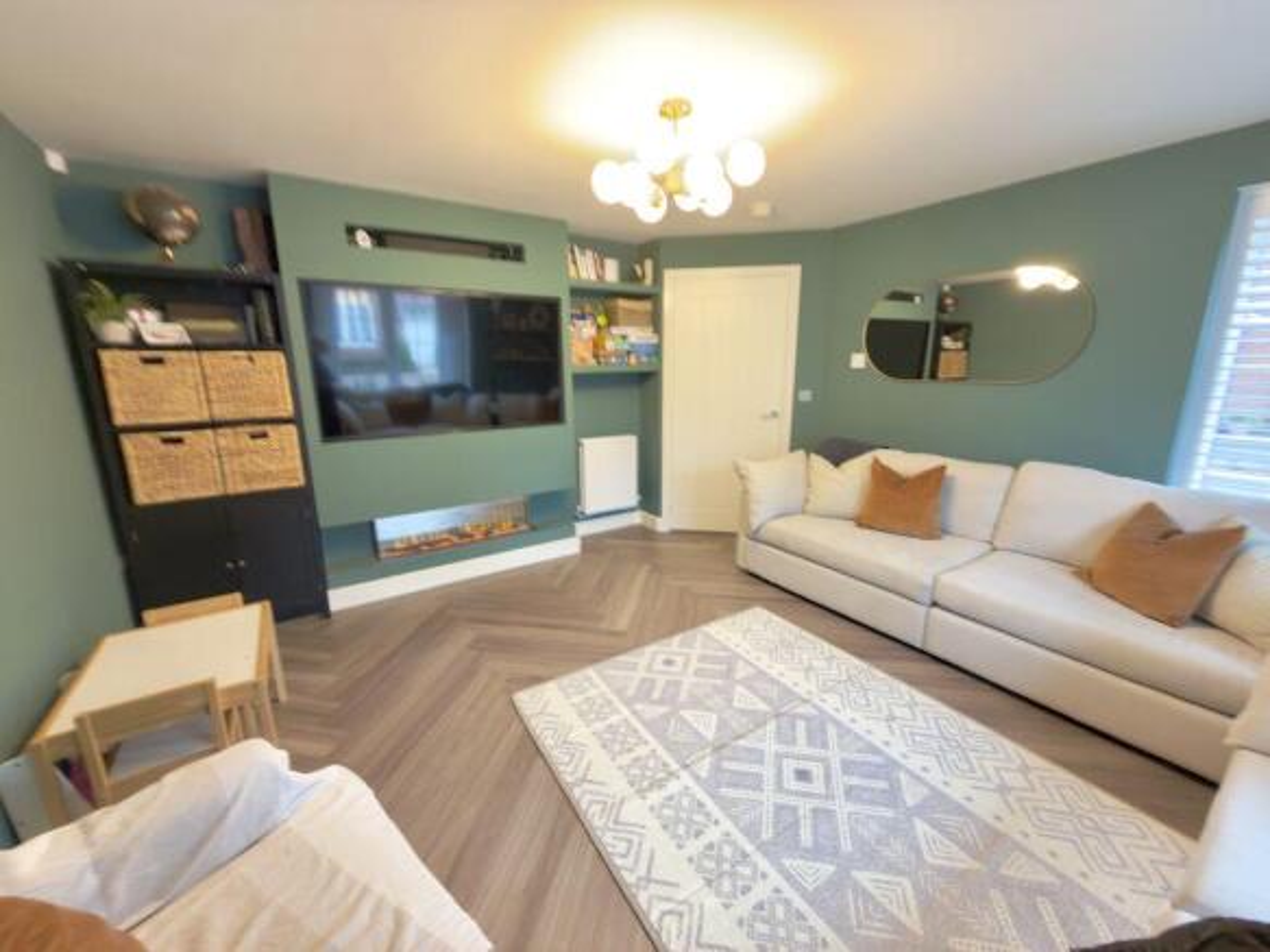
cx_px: 635
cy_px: 476
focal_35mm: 14
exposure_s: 1/25
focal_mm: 2.22
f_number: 2.2
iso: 80
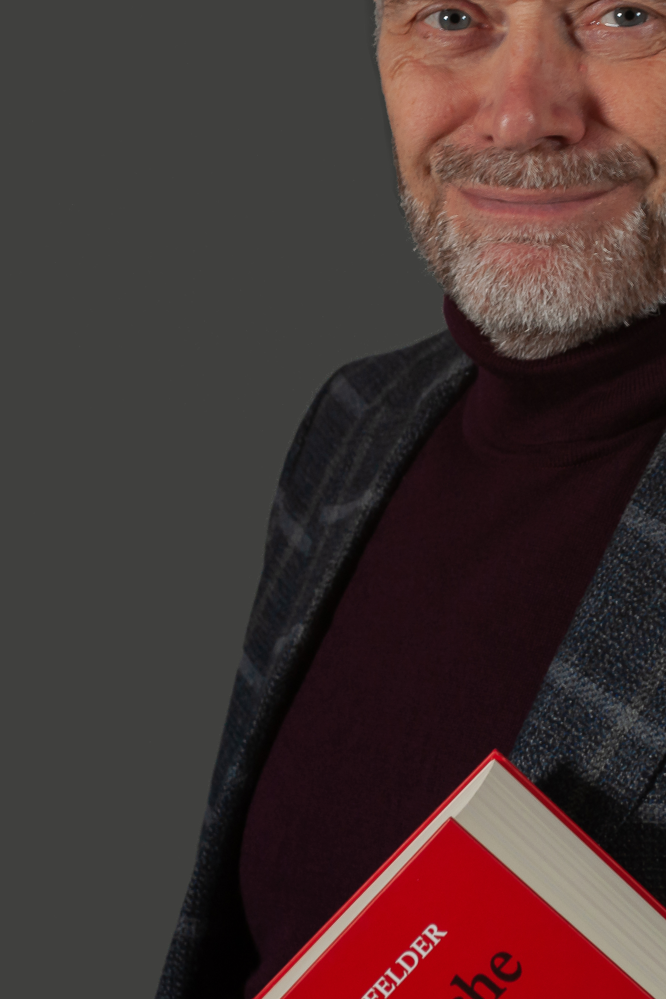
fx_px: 2997
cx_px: 310
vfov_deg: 18.9
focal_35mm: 108
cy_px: 408
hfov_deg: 12.7
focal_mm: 50
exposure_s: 1/10
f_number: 6.3
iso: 800
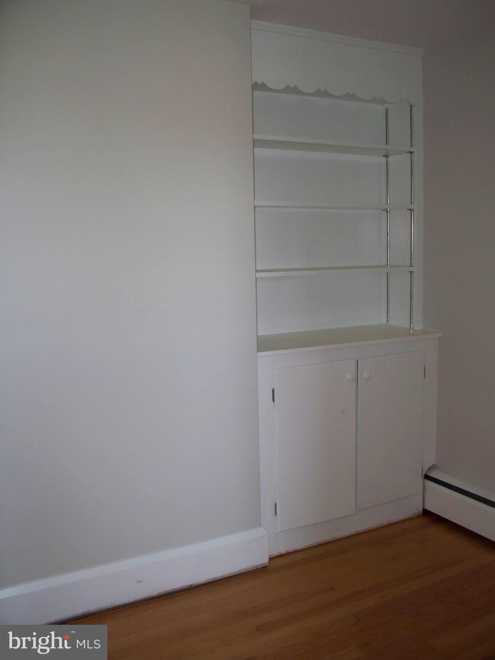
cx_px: 248
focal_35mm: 36
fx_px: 686
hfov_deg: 39.7
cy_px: 330
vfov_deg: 51.4
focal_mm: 7.54
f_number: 2.8
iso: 200
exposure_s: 1/30
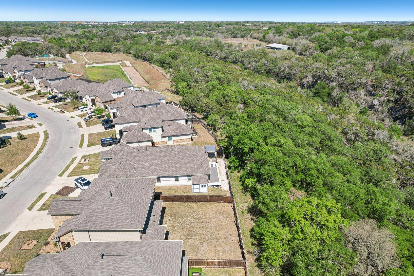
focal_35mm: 22
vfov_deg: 57.2
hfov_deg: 78.6
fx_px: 253
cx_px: 207
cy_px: 138
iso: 100
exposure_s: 1/2000
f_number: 2.8
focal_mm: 8.4
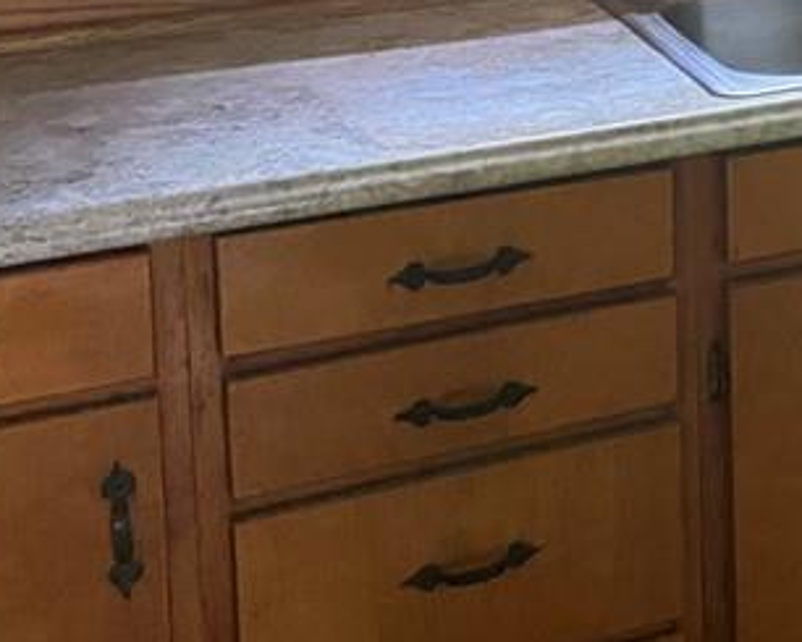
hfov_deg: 18.9
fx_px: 2018
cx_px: 1305
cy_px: -194
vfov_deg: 17.0
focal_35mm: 85
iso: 500
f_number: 1.8
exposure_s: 1/40
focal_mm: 4.25
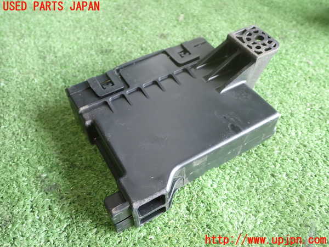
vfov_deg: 44.2
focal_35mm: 32
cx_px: 164
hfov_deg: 56.8
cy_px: 124
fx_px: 304
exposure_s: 1/50
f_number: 2.4
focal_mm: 5.79
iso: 200
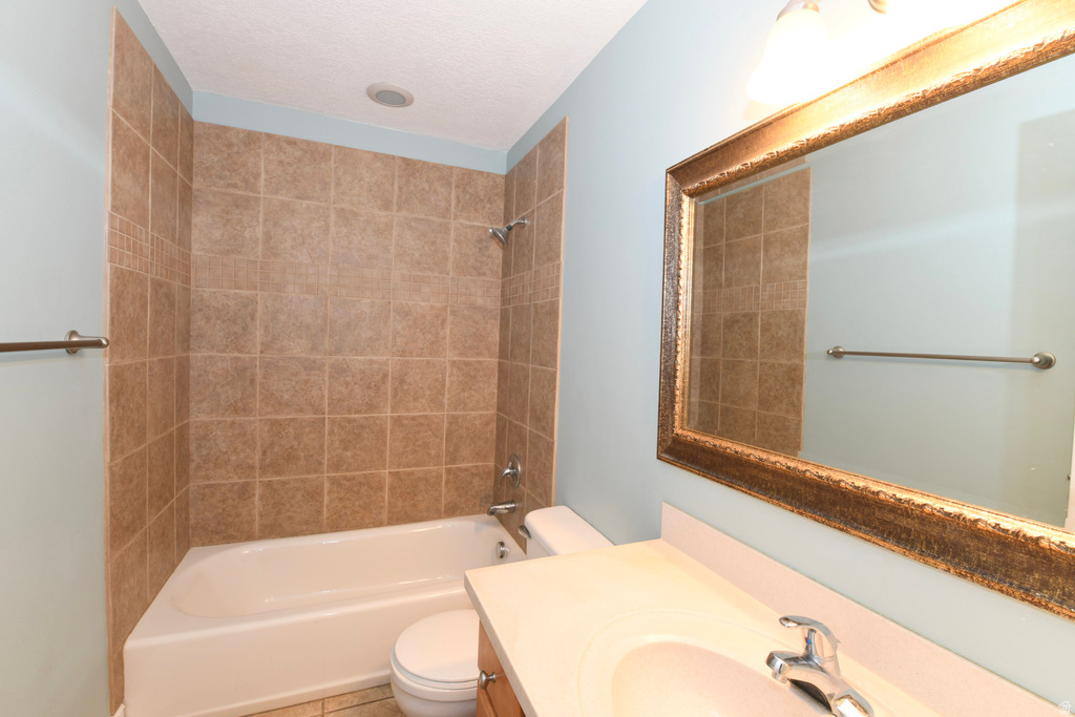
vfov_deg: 77.3
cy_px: 358
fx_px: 448
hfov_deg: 100.4
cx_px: 538
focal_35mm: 15
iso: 200
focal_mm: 15
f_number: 8
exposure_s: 1/3
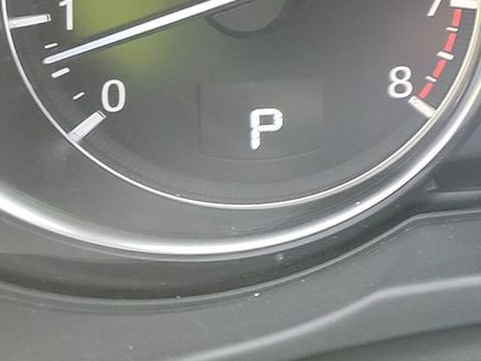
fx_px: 1334
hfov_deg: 17.0
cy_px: -100
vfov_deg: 14.8
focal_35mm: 96
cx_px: 850
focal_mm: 6.7
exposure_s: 1/59
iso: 324
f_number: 1.8
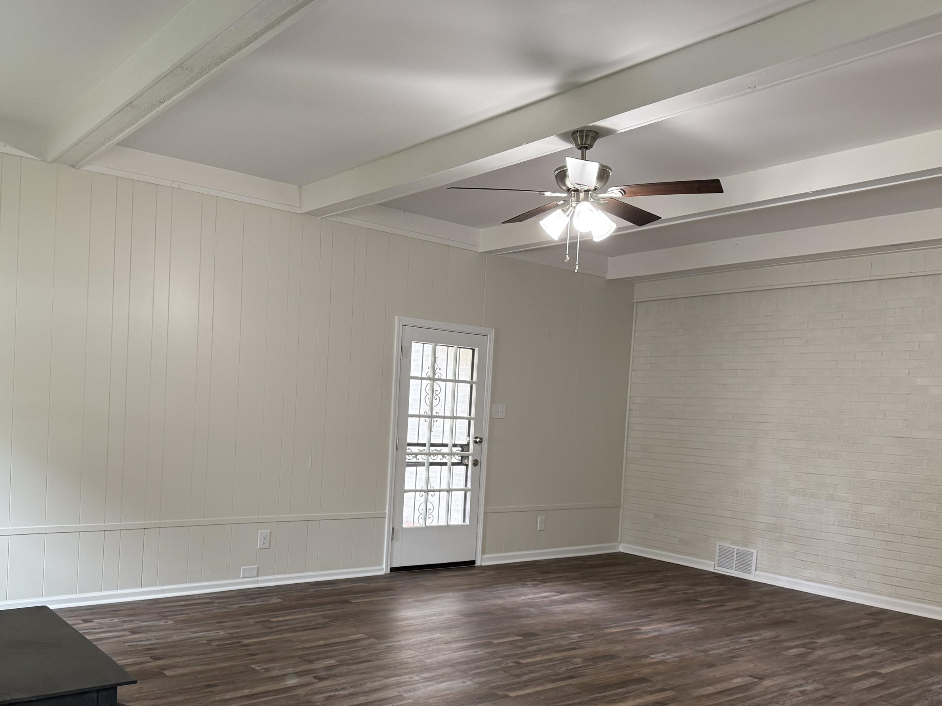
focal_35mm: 31
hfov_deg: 58.3
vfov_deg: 45.0
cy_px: 445
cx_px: 449
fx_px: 844
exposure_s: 1/60
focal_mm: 6.76
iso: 160
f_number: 1.78
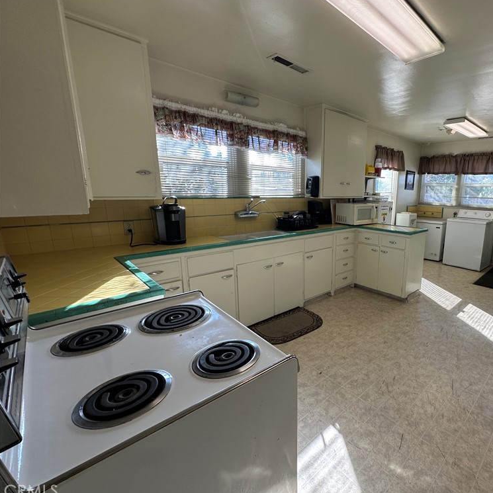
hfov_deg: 80.7
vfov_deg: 84.0
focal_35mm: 17
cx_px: 336
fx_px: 274
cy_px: 246
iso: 80
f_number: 2.2
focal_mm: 2.22
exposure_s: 1/120
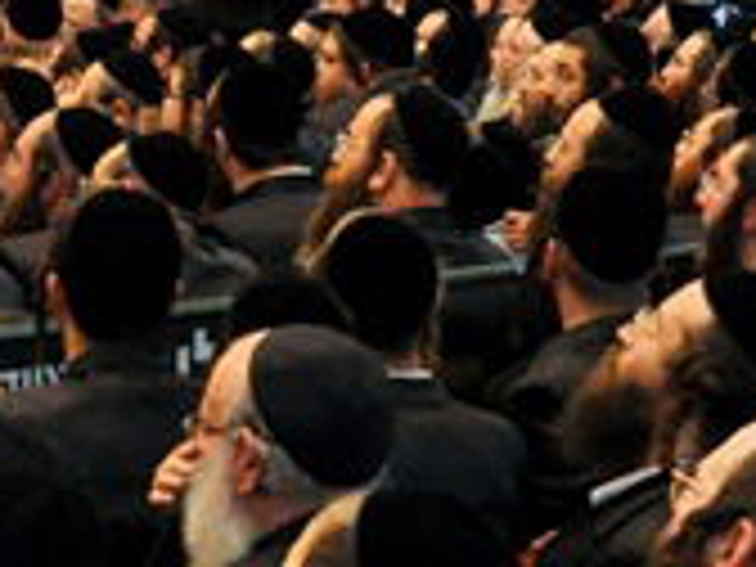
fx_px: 3451
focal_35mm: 158
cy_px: 405
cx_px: -50
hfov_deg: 12.3
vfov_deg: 9.4
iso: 800
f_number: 4
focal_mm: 18
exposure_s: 1/60
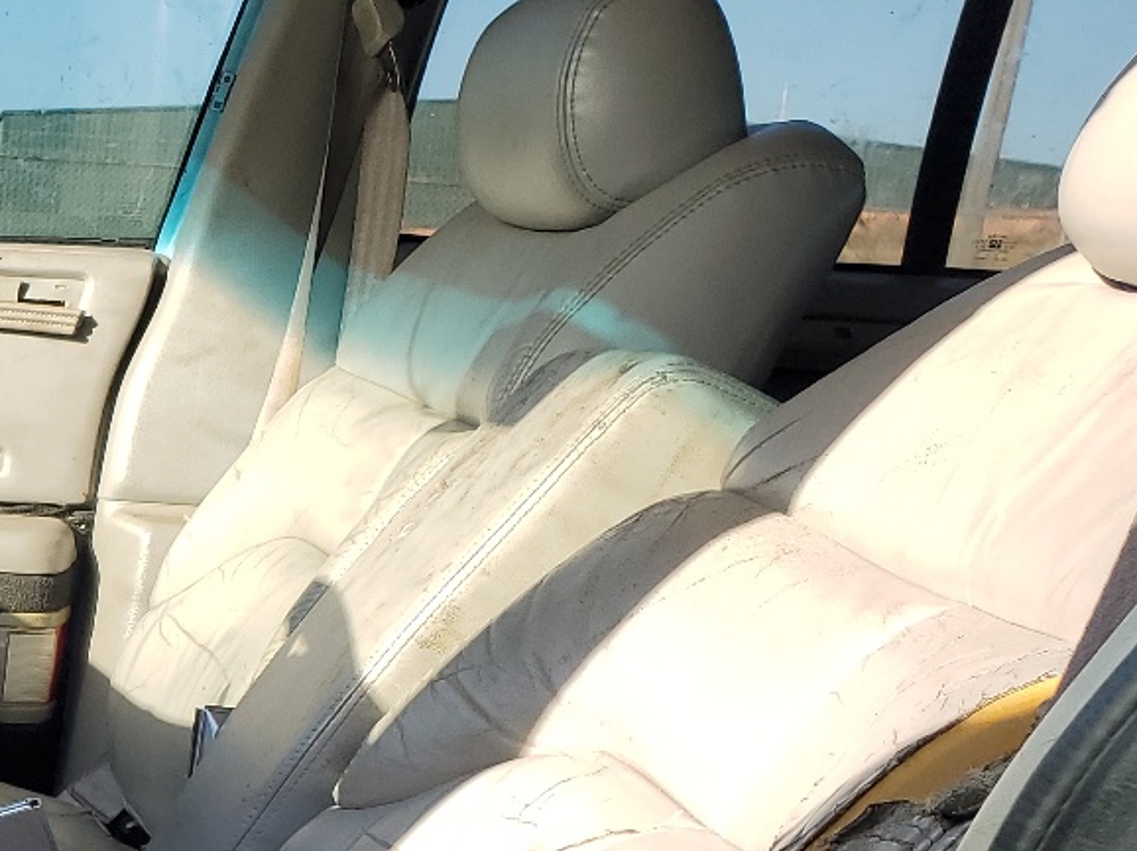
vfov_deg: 20.1
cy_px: 747
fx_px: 2364
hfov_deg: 23.6
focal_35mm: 72
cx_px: -372
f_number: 1.5
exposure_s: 1/714
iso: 50
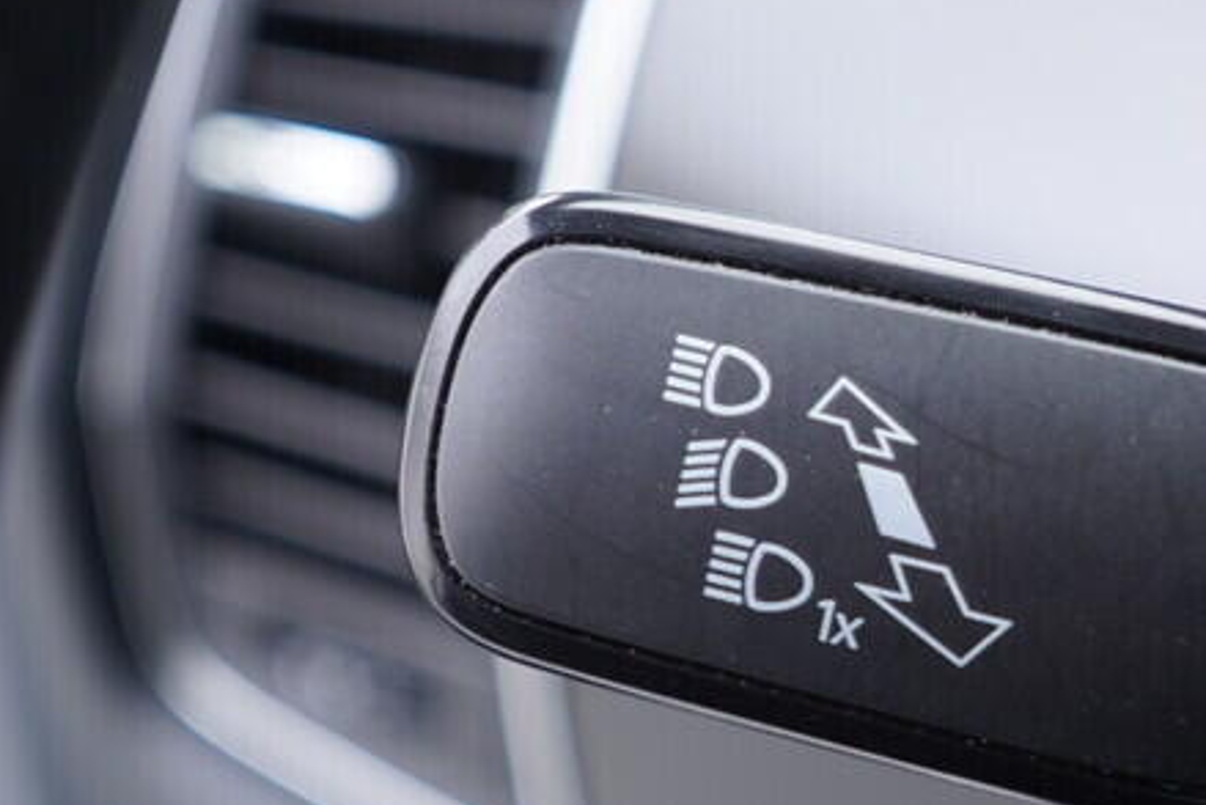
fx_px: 2815
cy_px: 529
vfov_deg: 16.2
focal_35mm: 84
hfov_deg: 23.6
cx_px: 1074
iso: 250
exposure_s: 1/40
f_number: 2.8
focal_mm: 24
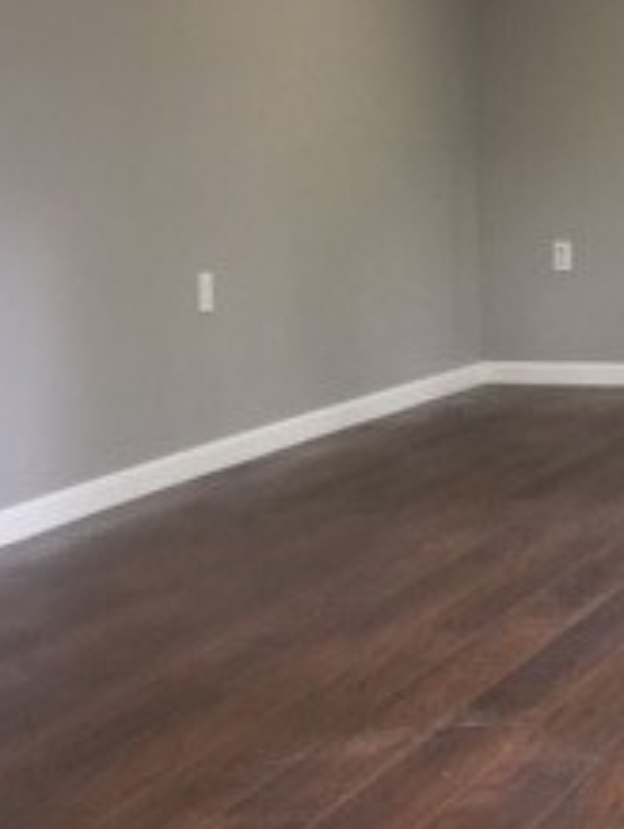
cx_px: 685
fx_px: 2039
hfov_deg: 16.9
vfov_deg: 22.7
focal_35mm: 85
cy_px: 194
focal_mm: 4.15
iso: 200
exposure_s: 1/17
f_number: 2.2
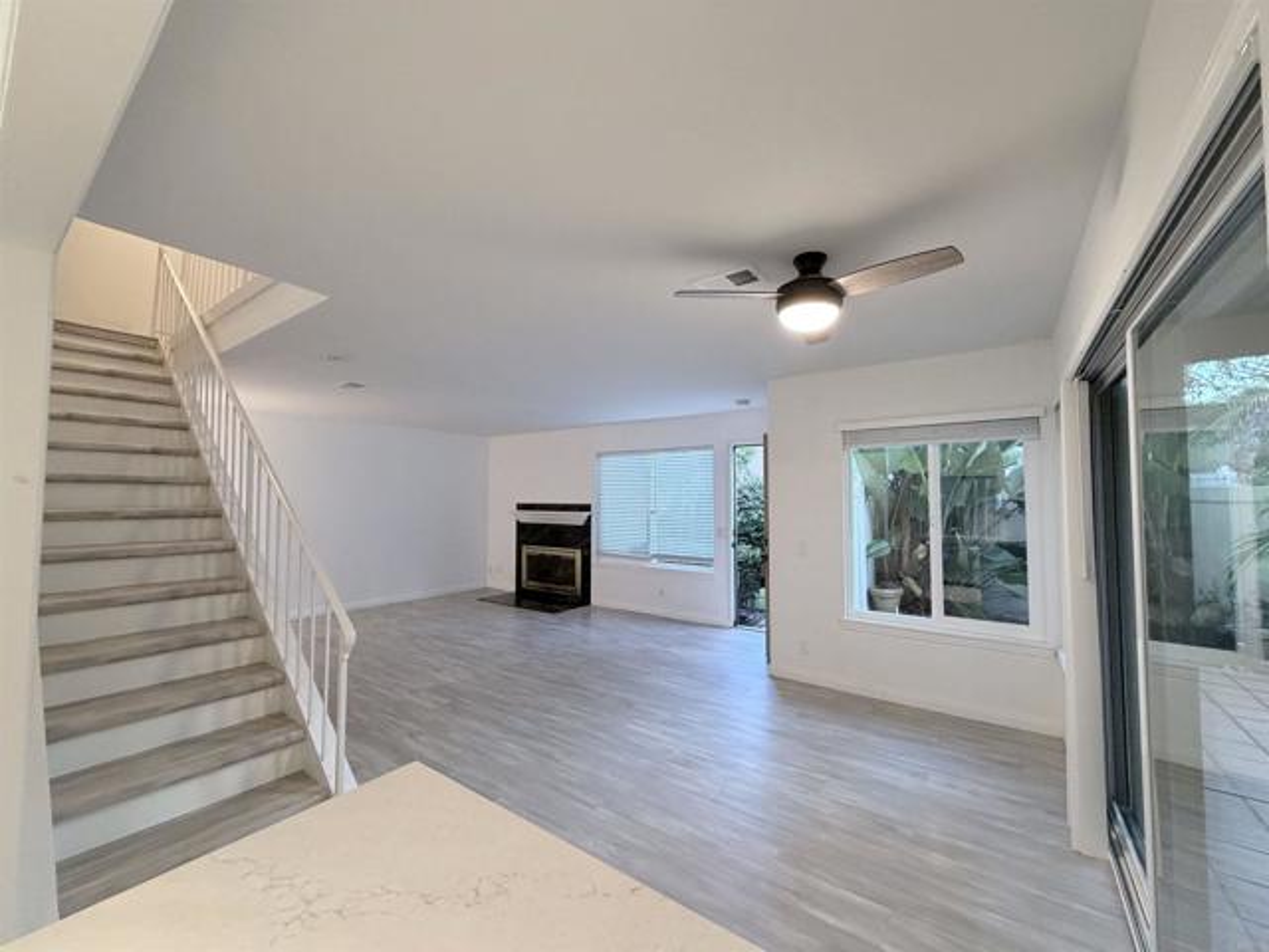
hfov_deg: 102.1
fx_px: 513
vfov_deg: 85.7
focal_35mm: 14
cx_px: 634
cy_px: 476
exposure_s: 1/60
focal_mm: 2.22
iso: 320
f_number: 2.2
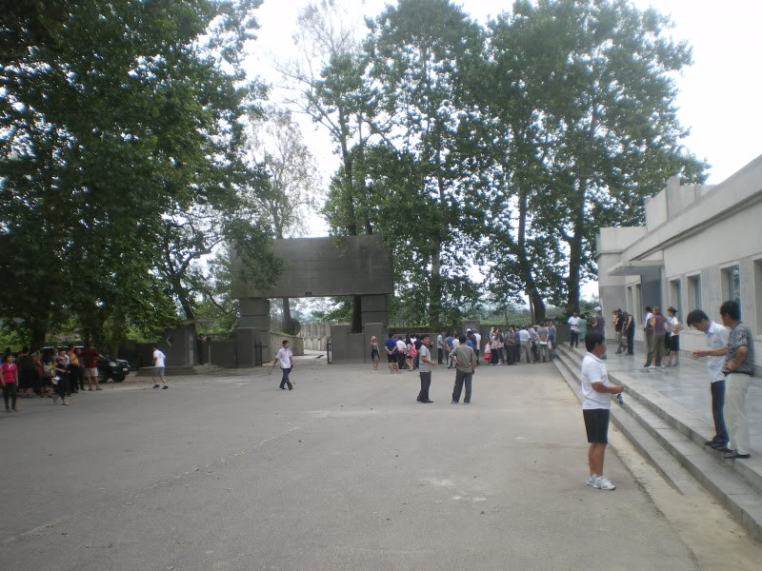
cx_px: 381
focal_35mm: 36
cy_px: 286
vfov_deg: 39.7
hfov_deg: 51.4
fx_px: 792
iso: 50
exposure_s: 1/100
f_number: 4.6
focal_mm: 6.3
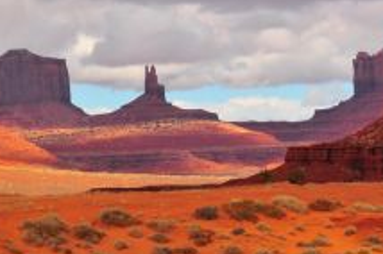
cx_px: 47
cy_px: 73
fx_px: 2305
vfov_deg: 6.3
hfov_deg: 9.5
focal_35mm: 217
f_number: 10
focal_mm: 62
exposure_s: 1/400
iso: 200
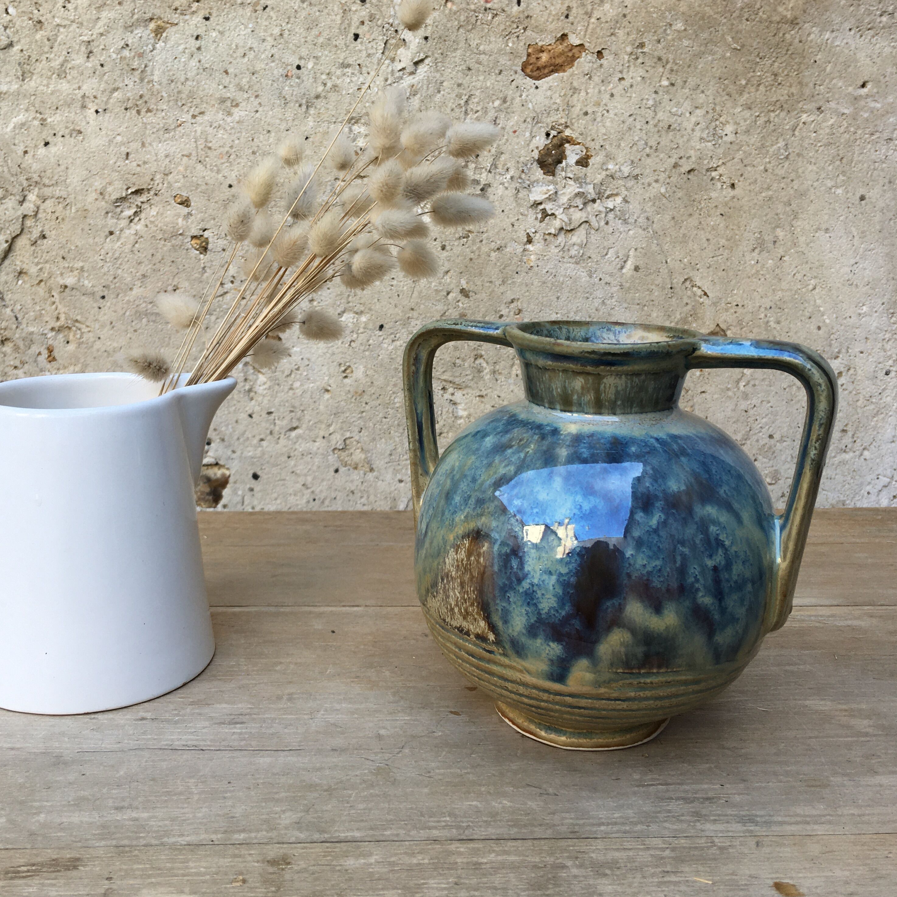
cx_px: 384
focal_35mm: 35
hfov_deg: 47.1
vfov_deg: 47.2
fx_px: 1026
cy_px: 439
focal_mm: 4.15
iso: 32
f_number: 2.2
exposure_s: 1/100
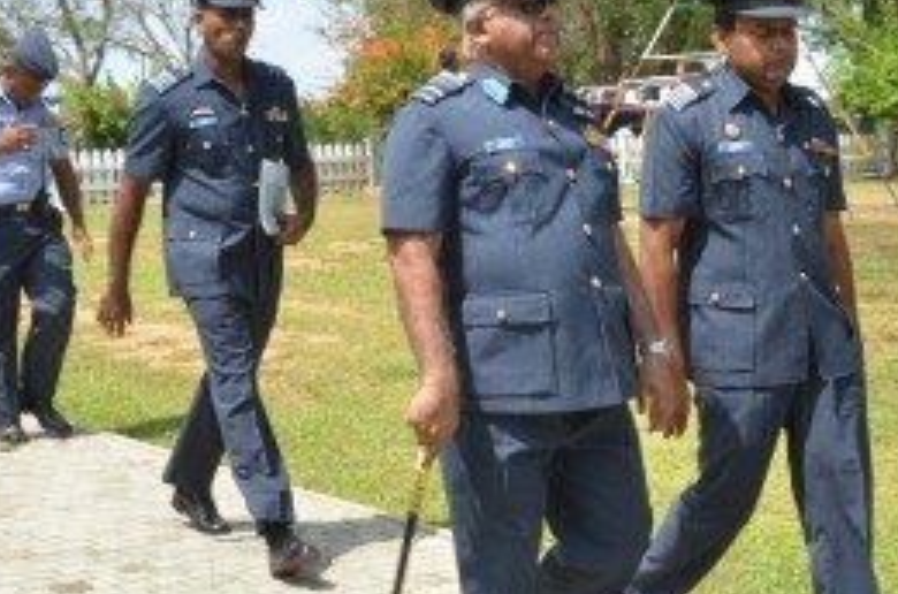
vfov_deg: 16.4
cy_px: 306
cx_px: 663
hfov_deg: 24.3
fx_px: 2065
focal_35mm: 83
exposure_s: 1/125
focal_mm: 24
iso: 400
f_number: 14
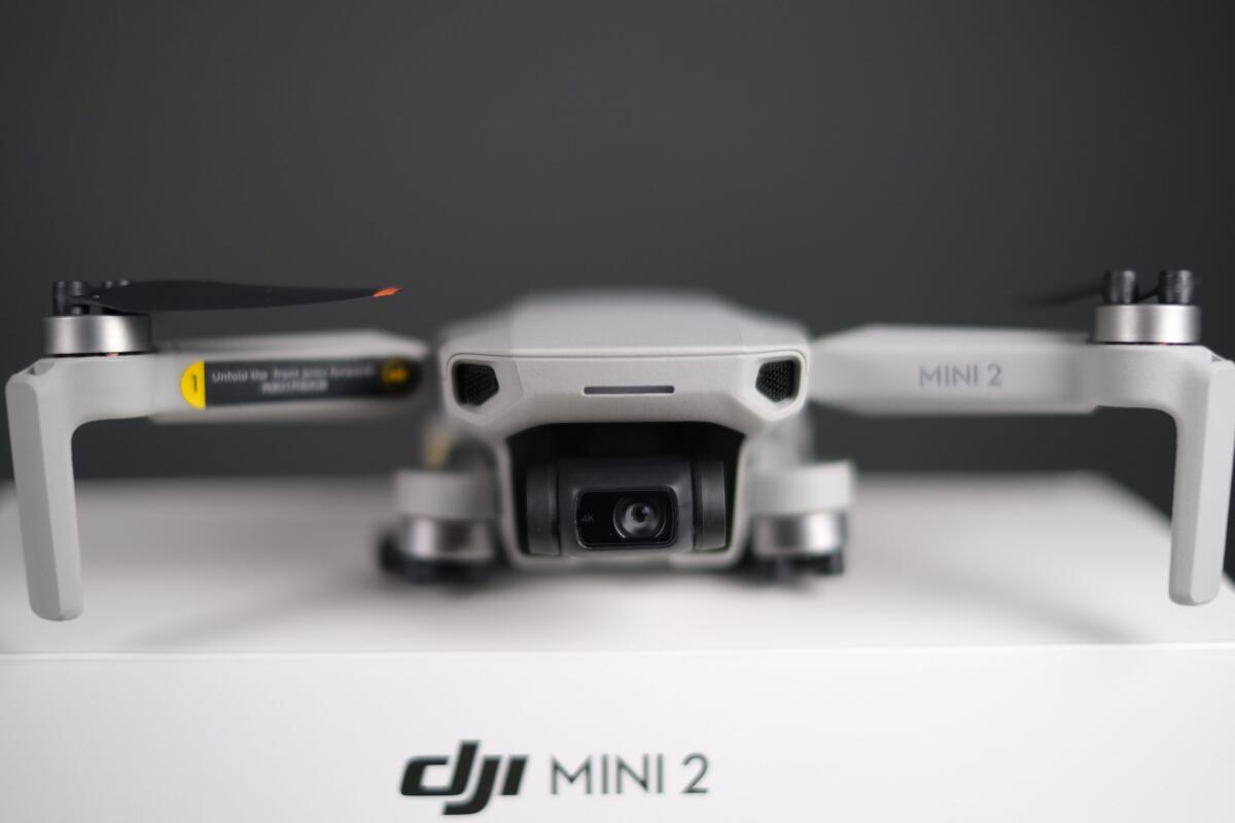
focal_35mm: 53
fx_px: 1818
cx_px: 618
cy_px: 412
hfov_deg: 37.5
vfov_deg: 25.5
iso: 250
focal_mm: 35
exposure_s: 1/125
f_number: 1.4
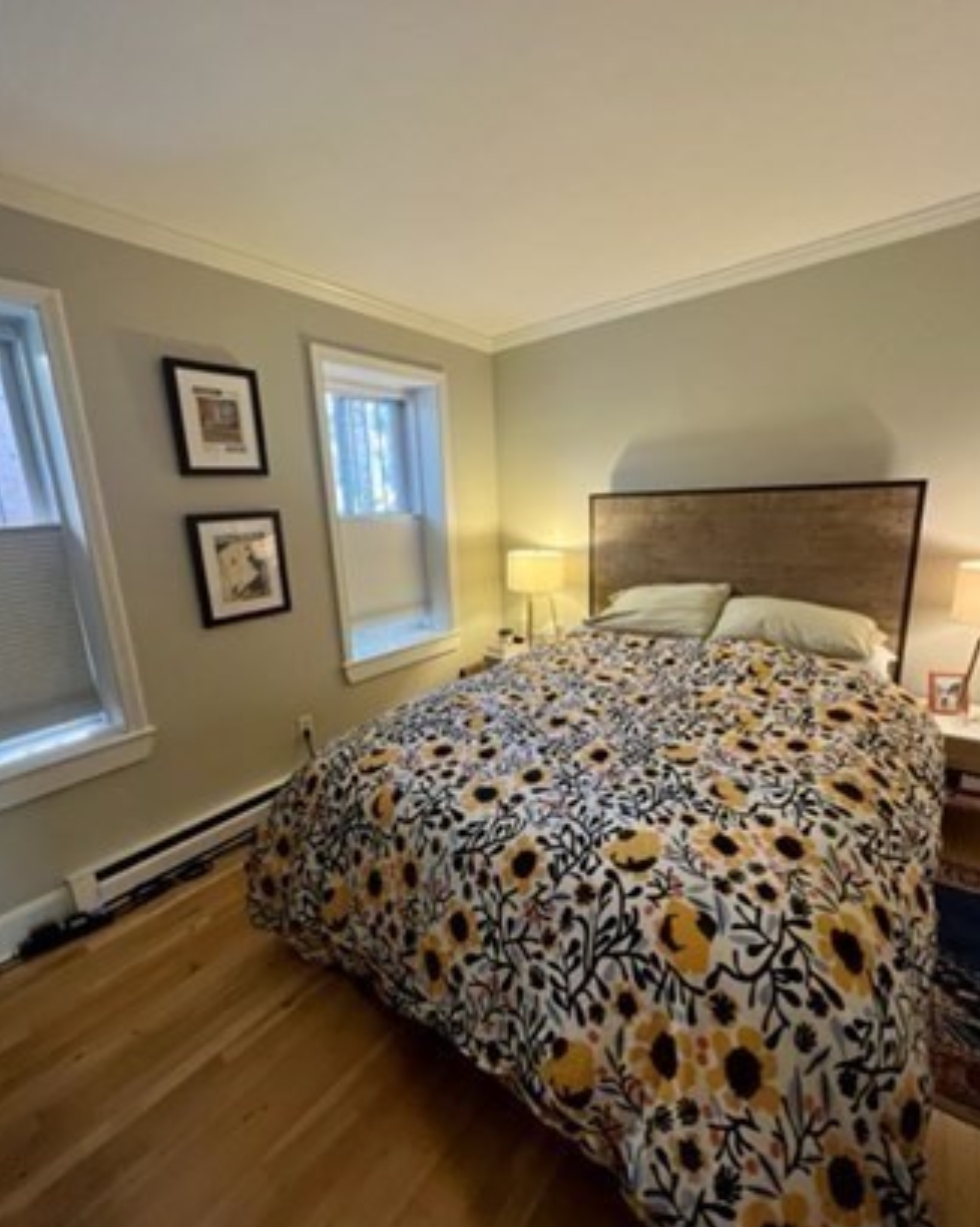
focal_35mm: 14
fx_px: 508
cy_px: 629
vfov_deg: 100.7
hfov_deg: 87.9
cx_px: 487
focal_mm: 1.57
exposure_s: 1/60
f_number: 1.8
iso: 160
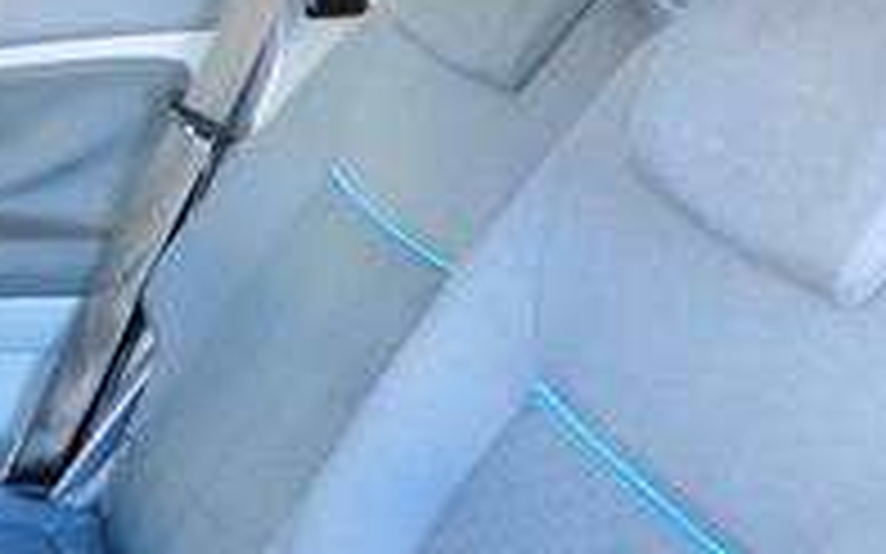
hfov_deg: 32.1
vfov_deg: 19.8
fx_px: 1497
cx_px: 184
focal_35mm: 62
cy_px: 644
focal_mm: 4.3
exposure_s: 1/14
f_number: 3
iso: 800
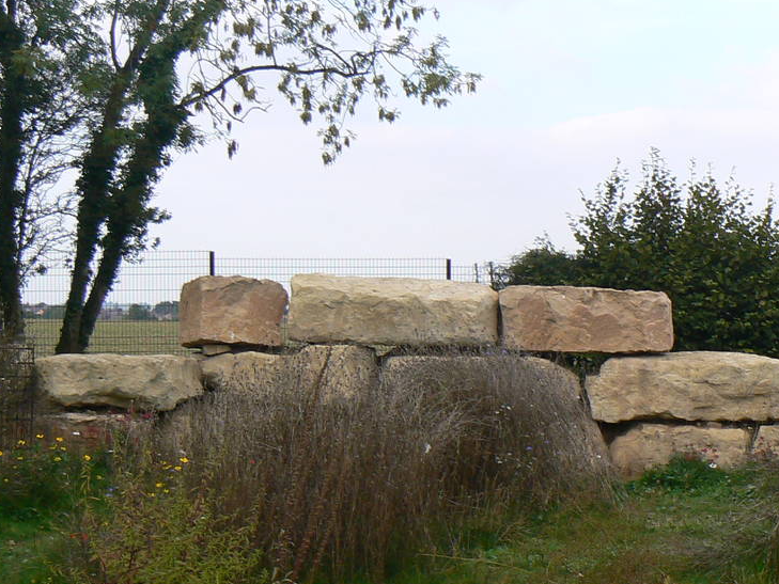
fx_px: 1778
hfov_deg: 24.5
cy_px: 446
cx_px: 566
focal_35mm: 79
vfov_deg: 18.5
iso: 80
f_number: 5.6
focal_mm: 6
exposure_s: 1/160
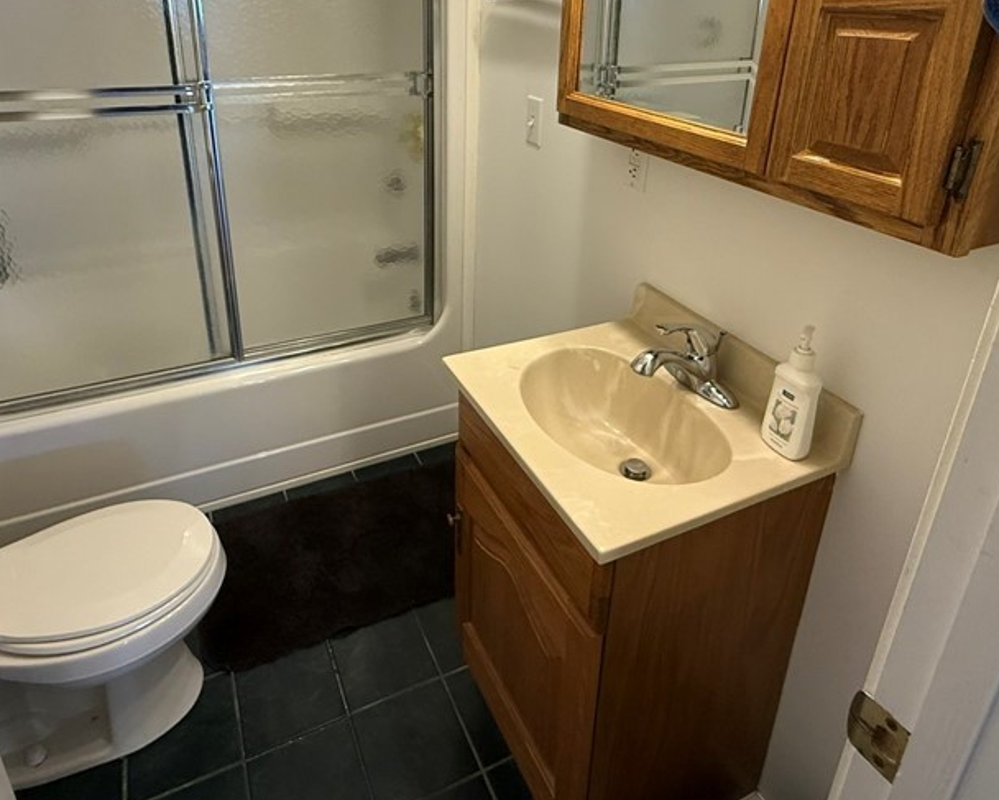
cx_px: 483
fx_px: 680
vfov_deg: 59.0
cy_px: 245
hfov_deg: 72.5
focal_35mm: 23
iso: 250
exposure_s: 1/60
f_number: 2.2
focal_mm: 2.22
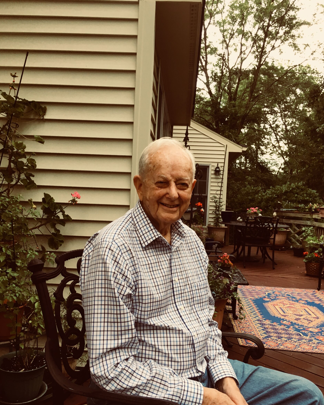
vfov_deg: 57.1
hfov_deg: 47.1
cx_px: 160
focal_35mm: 31
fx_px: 372
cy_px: 219
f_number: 2.2
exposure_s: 1/30
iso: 32
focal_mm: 4.15
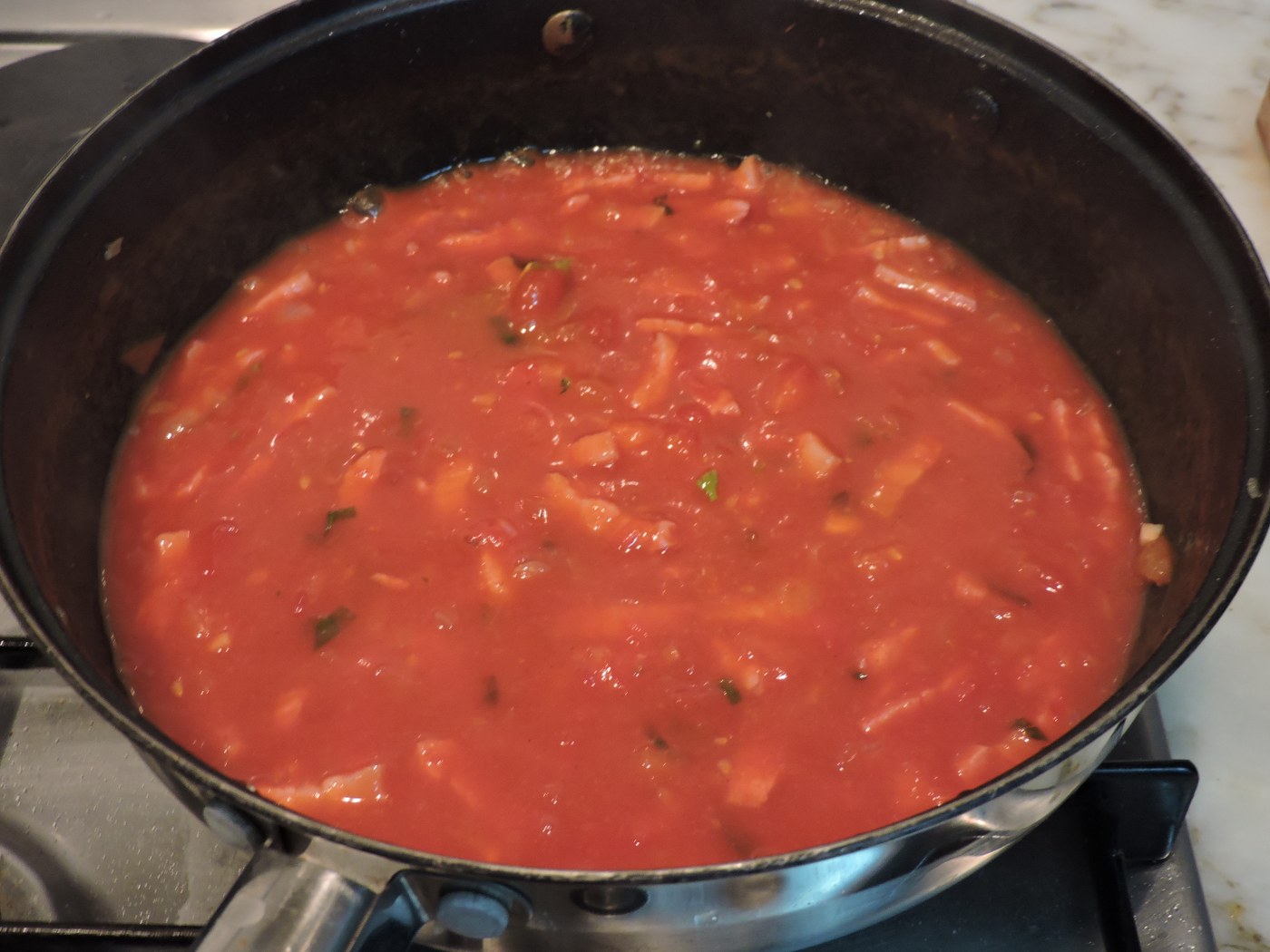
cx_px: 635
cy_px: 476
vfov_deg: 33.6
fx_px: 1578
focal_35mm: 43
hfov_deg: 43.9
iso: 400
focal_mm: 7.7
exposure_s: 1/20
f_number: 3.4
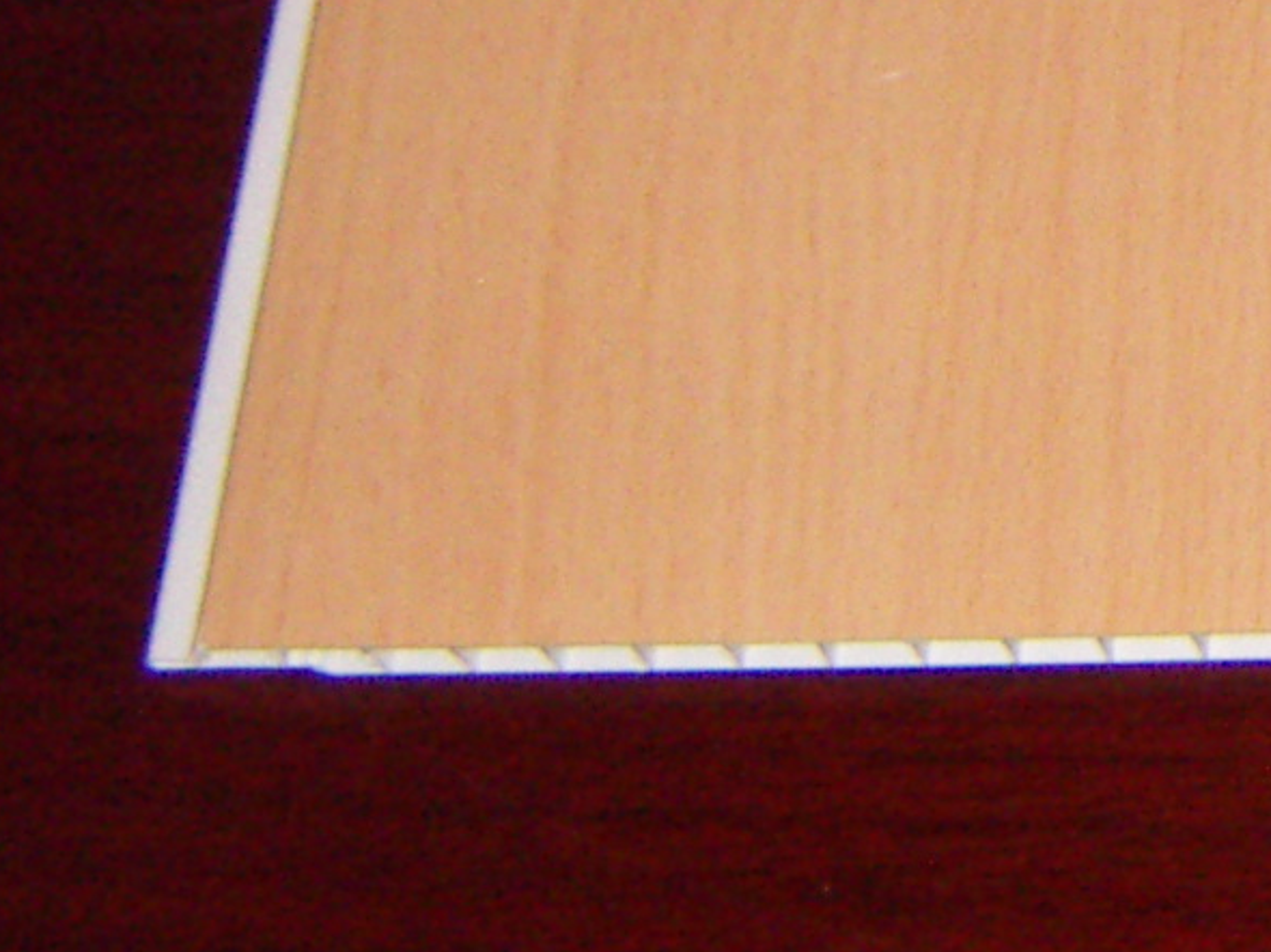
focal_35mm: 125
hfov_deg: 14.5
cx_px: 2038
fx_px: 4588
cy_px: -579
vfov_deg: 11.3
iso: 200
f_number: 6.7
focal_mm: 4.7
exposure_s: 1/50
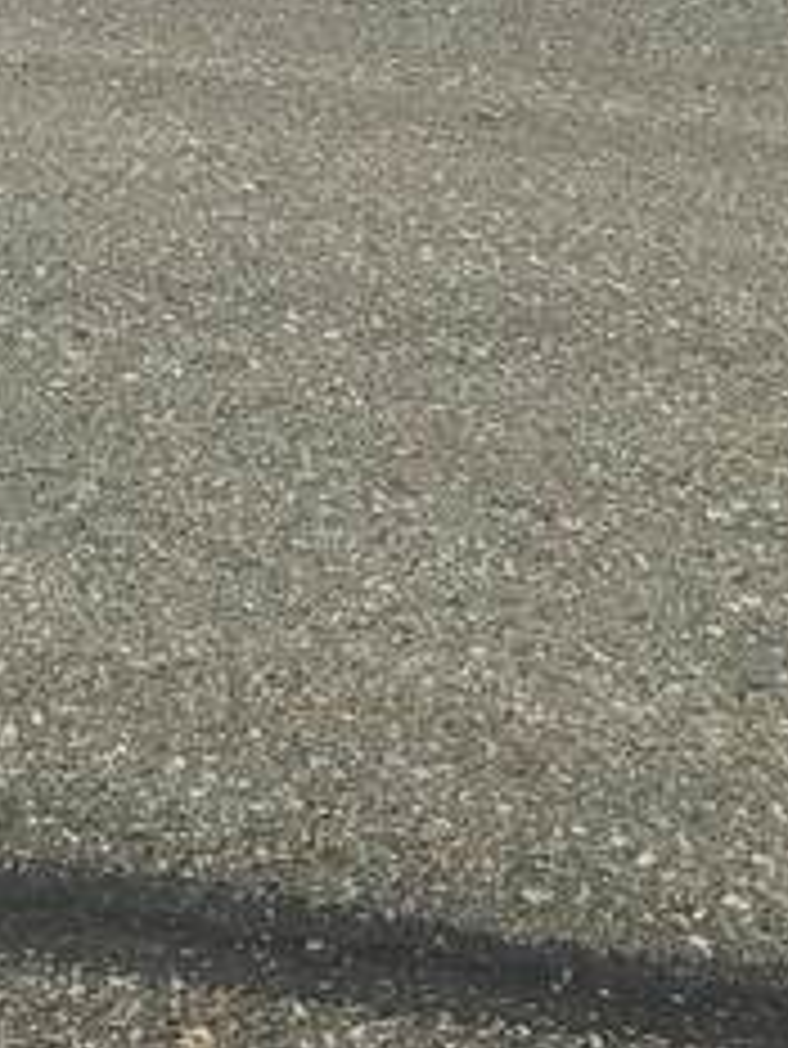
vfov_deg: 15.1
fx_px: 3123
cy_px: -1102
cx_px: -401
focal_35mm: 103
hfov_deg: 13.5
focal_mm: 7
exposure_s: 1/929
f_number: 1.8
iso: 16
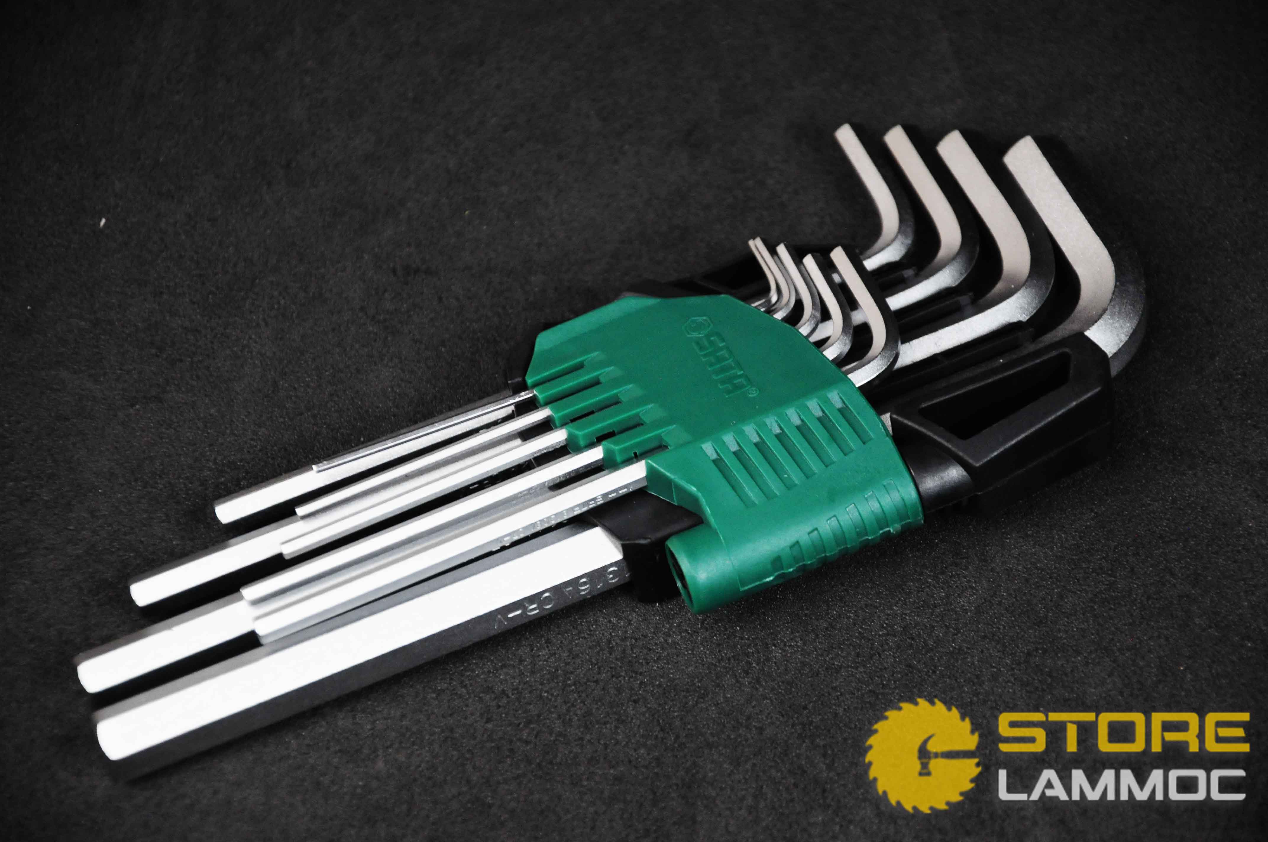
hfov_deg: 13.1
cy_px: 421
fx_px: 5541
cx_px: 634
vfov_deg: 8.7
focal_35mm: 158
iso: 1000
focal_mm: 105
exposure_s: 1/80
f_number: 5.6
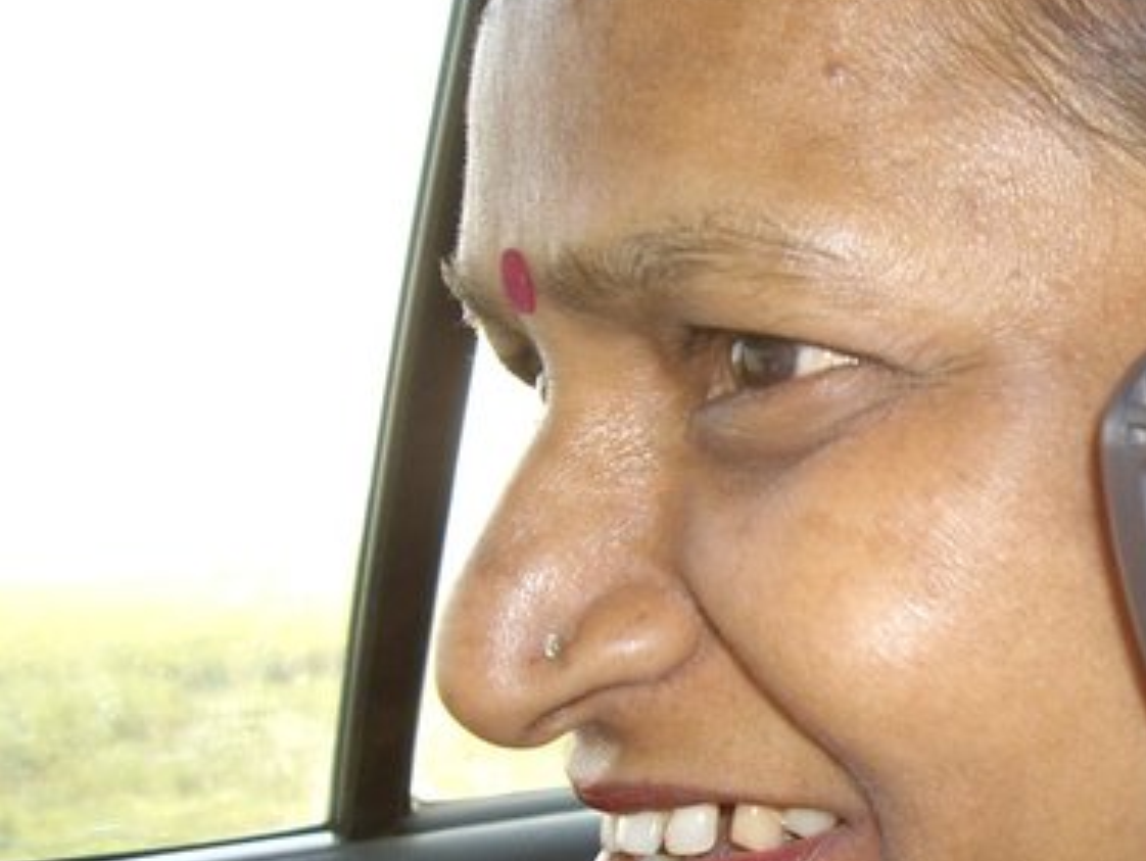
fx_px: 2153
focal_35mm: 65
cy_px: 591
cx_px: 977
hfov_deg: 28.9
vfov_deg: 22.5
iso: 100
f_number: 2.7
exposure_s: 1/125
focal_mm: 6.2
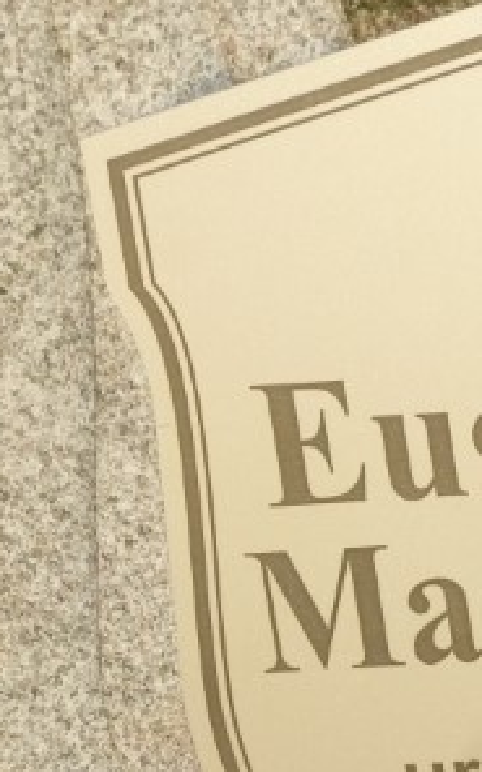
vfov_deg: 9.5
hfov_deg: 5.9
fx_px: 4624
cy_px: 566
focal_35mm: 220
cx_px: 732
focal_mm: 17.1
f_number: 4.7
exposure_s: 1/250
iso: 200
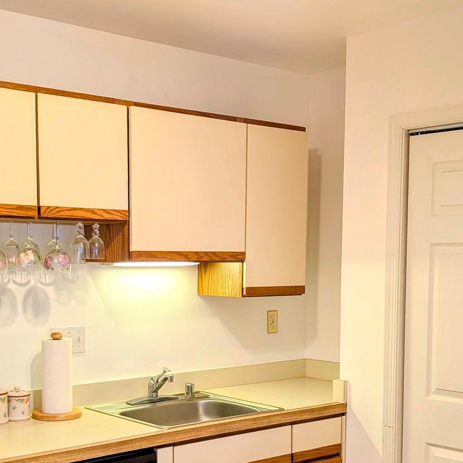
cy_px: 328
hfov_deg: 32.8
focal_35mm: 52
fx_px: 787
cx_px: 207
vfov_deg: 32.4
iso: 60
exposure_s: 1/24
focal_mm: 6.9
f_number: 1.68
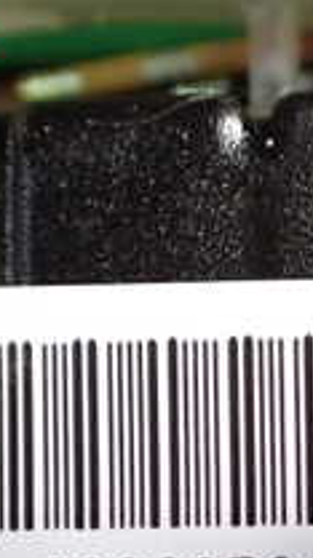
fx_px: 1392
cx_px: 294
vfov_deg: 21.7
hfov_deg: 12.7
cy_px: 595
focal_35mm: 94
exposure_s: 1/30
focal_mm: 5.4
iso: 800
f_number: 2.3
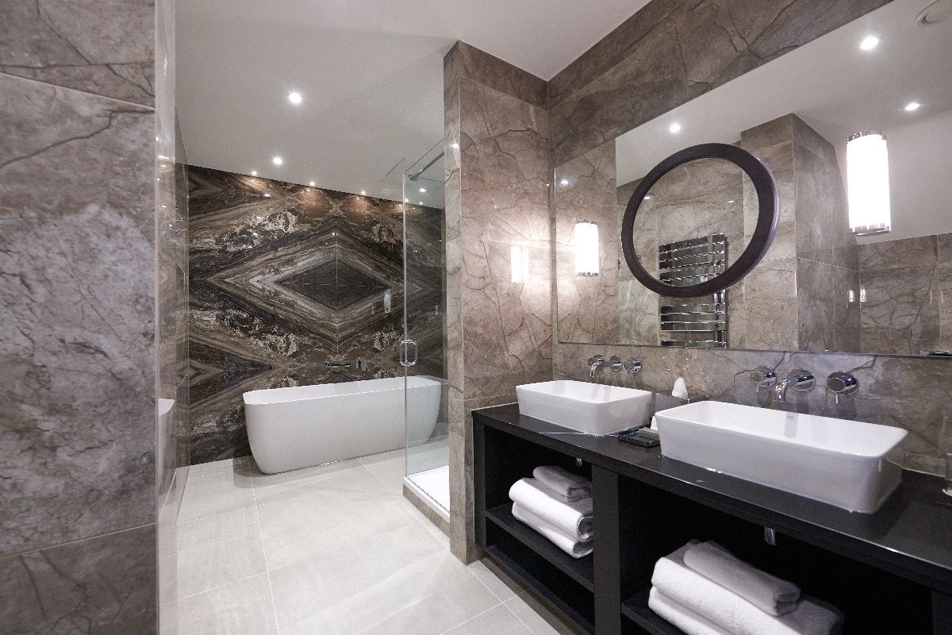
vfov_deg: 81.2
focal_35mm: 14
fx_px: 370
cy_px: 318
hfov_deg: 104.3
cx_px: 476
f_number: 6.3
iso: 1600
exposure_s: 1/60
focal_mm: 14
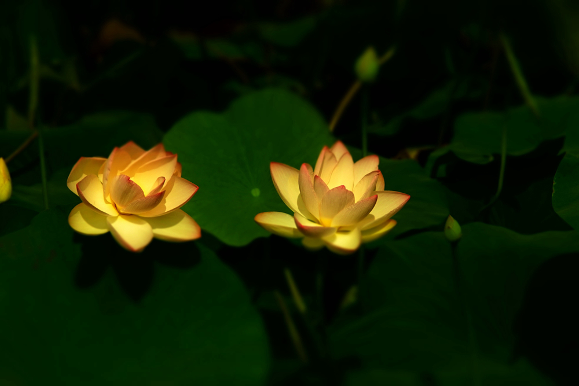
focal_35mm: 202
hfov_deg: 10.2
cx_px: 290
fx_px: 3249
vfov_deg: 6.8
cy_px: 193
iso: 100
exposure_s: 1/200
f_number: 6.3
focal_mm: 135
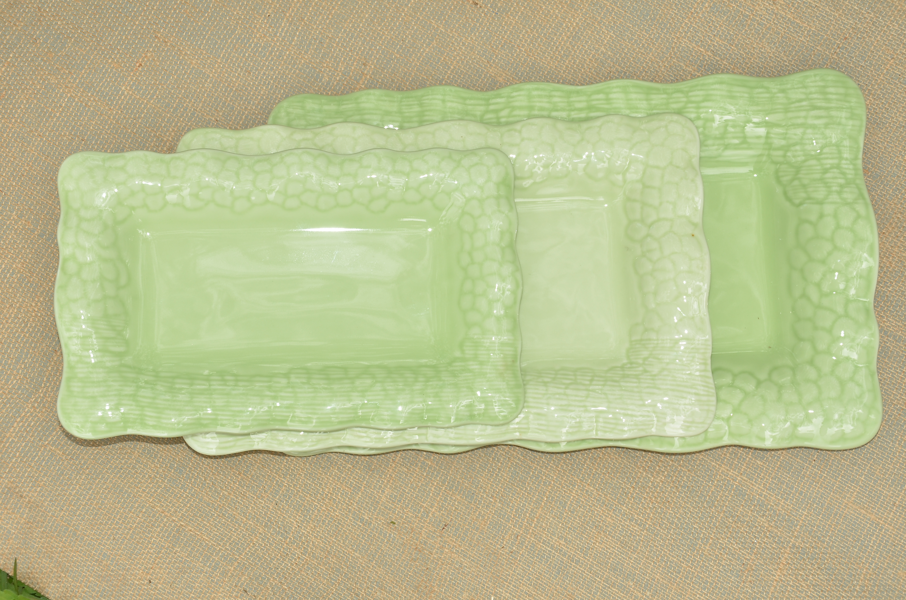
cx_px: 453
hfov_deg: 29.9
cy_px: 300
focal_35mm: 68
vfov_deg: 20.1
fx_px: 1695
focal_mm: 45
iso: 220
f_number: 7.1
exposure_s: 1/160
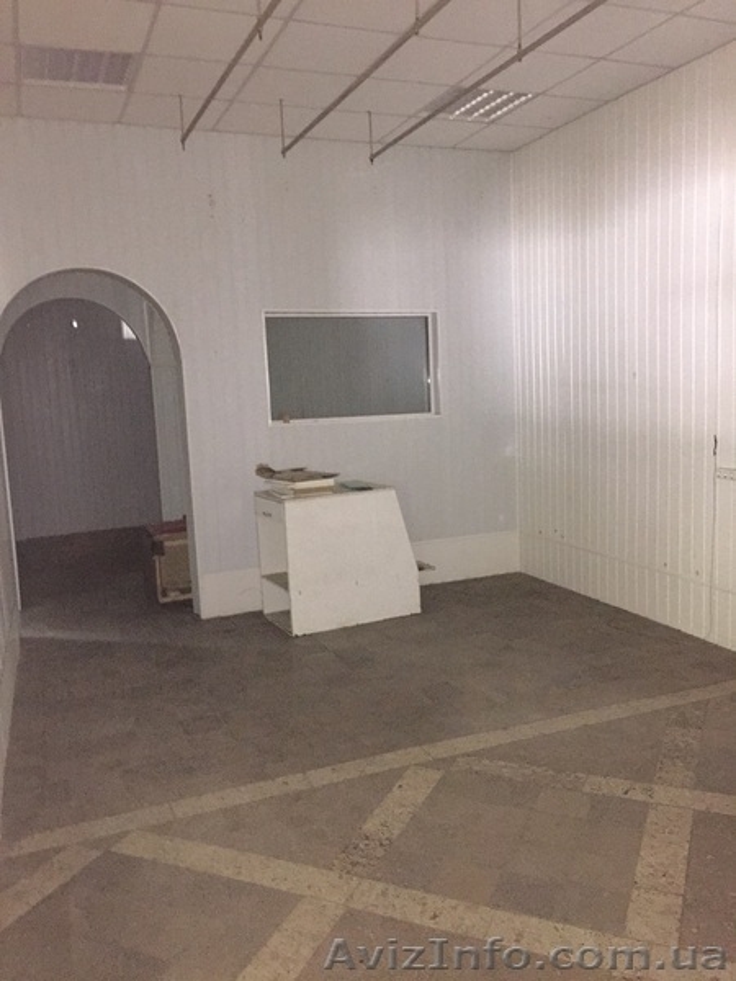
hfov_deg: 48.2
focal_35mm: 29
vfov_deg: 61.7
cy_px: 490
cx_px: 368
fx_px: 822
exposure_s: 1/16
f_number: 2.2
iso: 800
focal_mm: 4.15
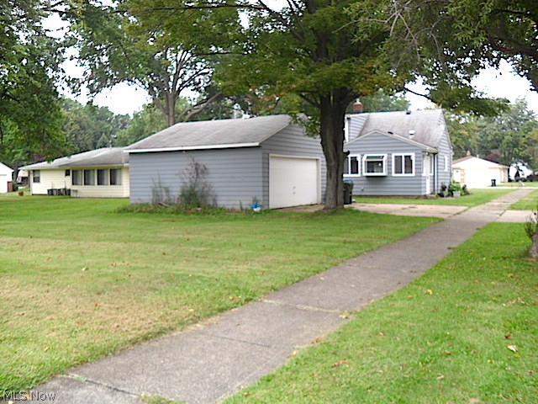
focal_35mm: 35
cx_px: 269
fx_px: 544
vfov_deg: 40.7
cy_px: 202
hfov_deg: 52.6
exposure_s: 1/125
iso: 80
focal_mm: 6.3
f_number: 3
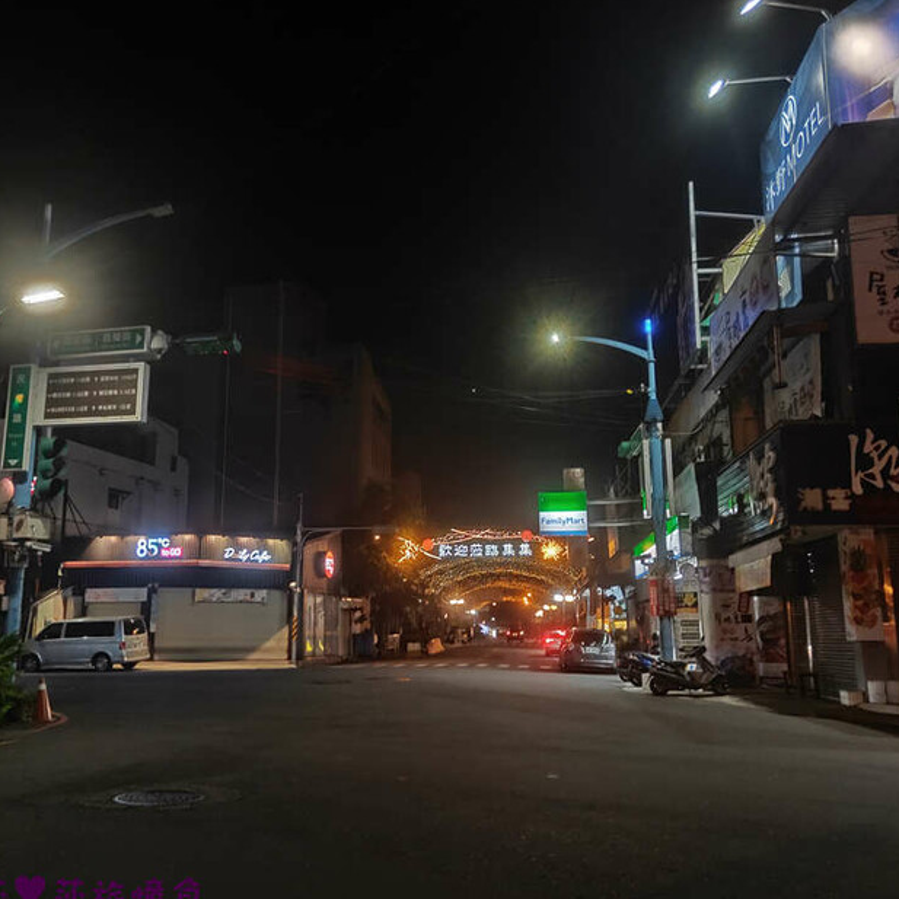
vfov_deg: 57.3
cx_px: 407
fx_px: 823
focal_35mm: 28
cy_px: 454
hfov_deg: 57.2
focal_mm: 3.97
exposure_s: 1
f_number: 1.7
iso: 1163
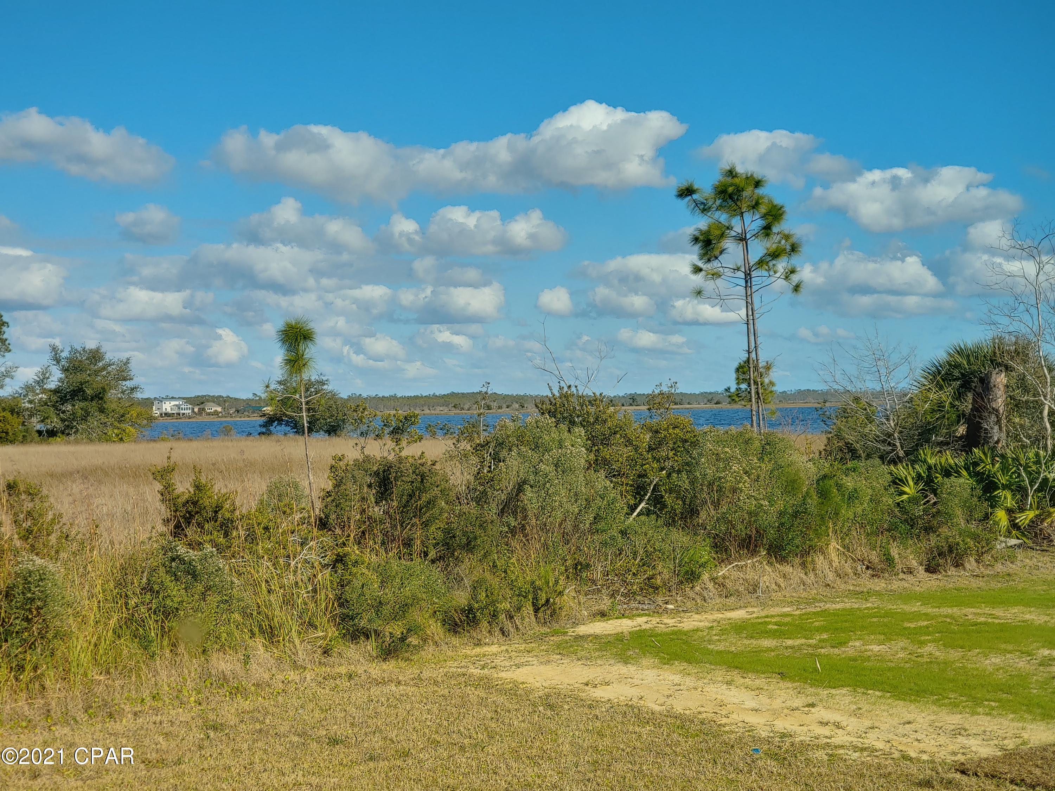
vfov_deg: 28.0
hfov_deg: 36.8
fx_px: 1585
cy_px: 396
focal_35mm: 52
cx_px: 528
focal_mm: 5.88
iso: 50
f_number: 2.4
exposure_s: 1/565
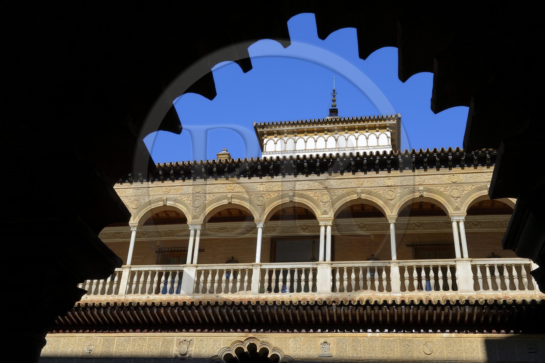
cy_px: 182
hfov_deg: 48.5
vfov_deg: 33.4
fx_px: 605
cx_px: 272
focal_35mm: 40
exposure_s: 1/200
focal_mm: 40
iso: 200
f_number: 13
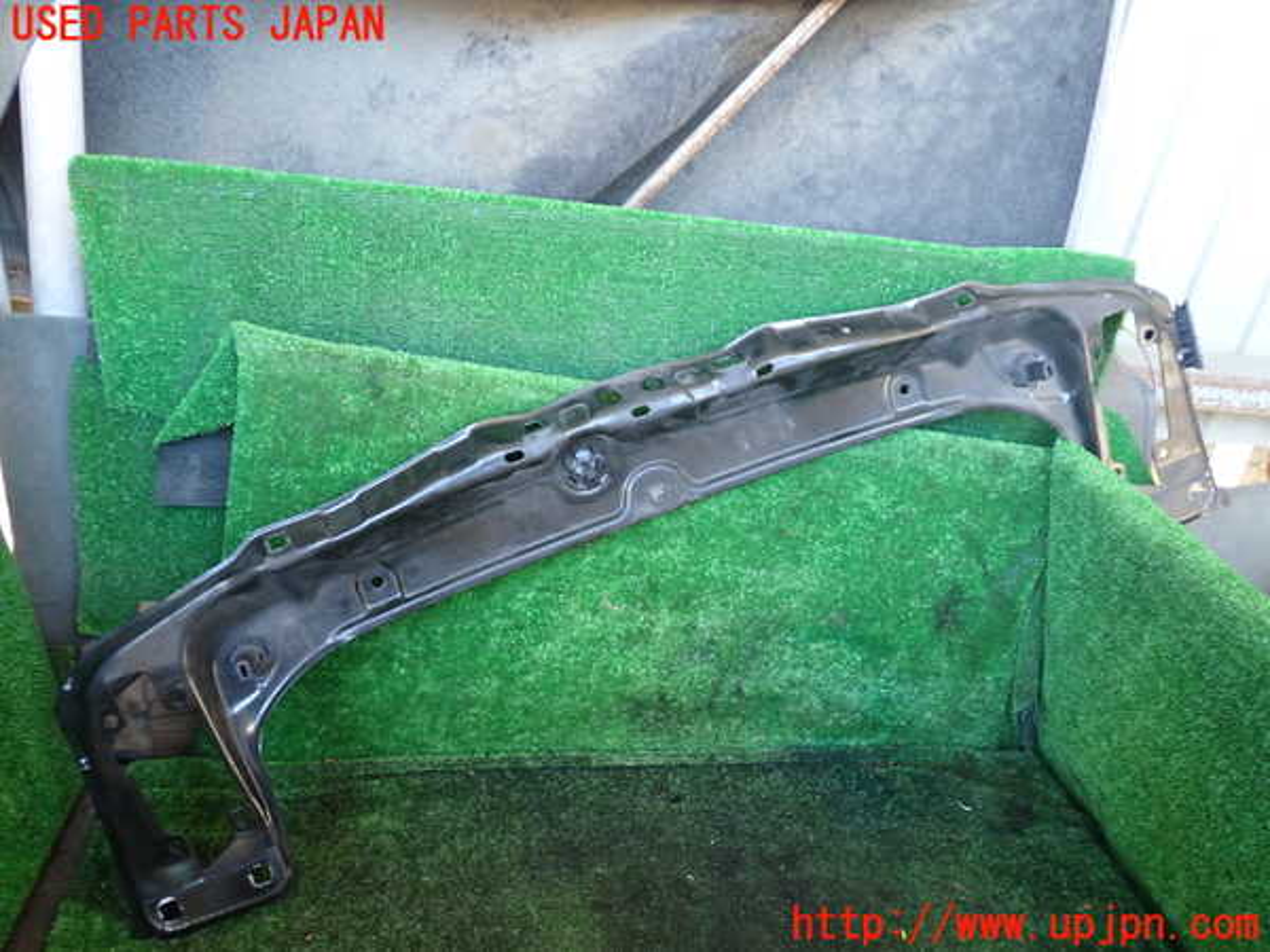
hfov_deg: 60.0
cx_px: 635
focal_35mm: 30
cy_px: 476
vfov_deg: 46.8
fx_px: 1101
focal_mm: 5.4
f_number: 2.3
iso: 320
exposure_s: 1/30
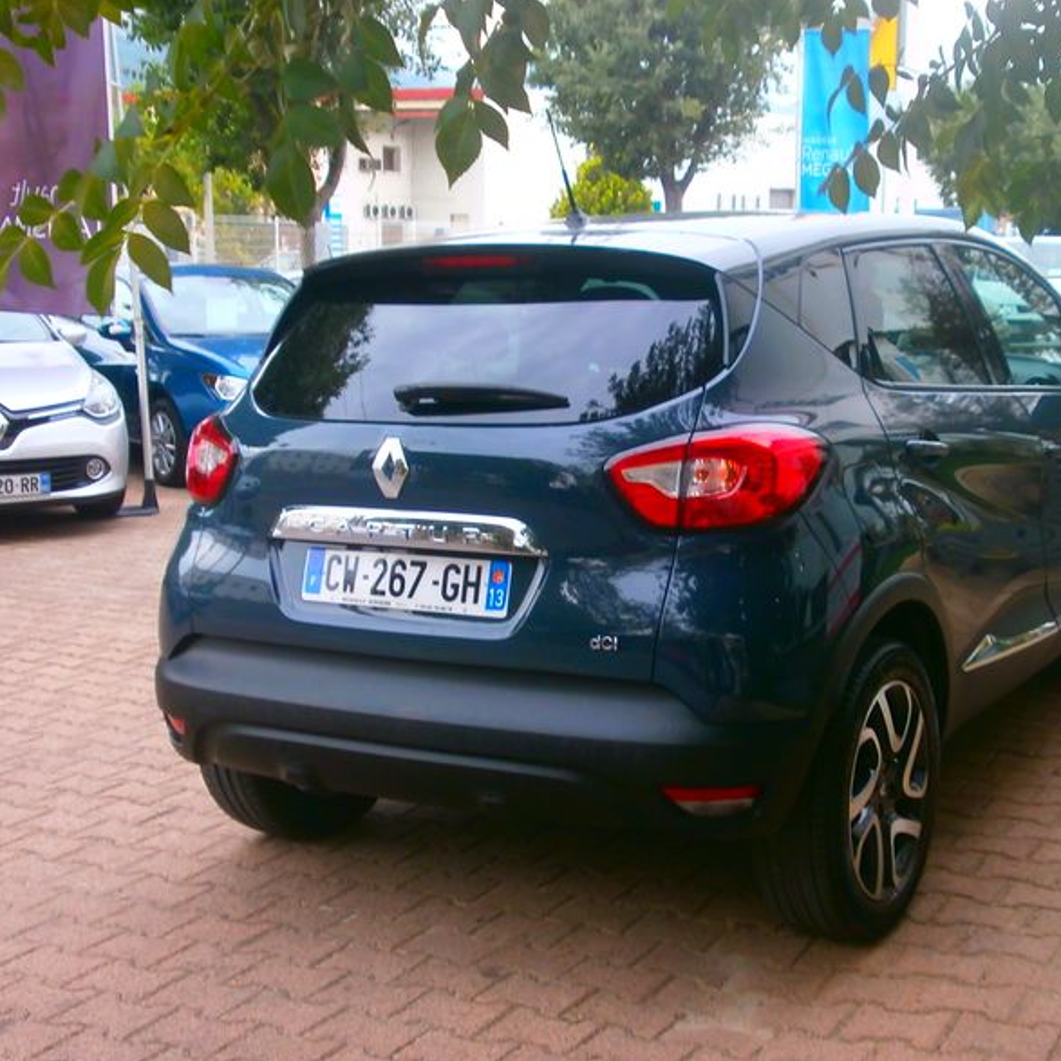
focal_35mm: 47
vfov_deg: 36.1
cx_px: 665
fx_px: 1630
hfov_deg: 35.9
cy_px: 539
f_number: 3.4
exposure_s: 1/40
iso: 100
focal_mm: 6.9
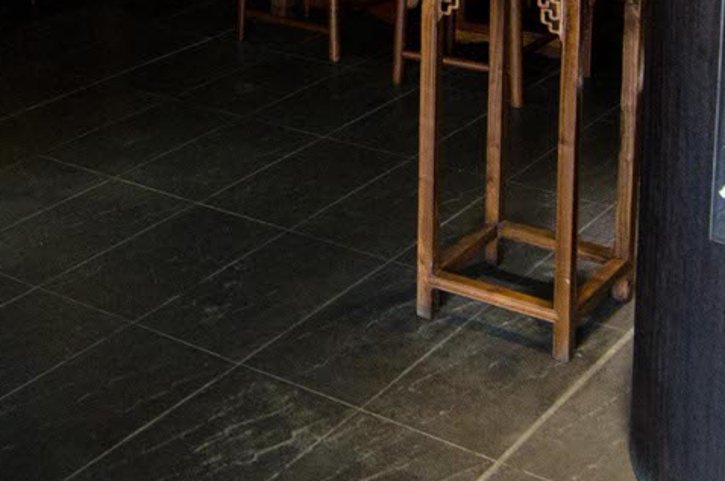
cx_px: 180
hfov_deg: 28.2
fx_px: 1419
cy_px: -103
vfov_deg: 18.2
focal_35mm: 71
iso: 1800
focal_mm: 15
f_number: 4.5
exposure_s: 1/60
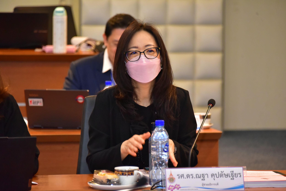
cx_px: 143
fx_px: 1828
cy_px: 96
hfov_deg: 8.9
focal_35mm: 230
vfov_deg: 6.0
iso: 6400
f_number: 5.6
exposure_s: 1/125
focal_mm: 230
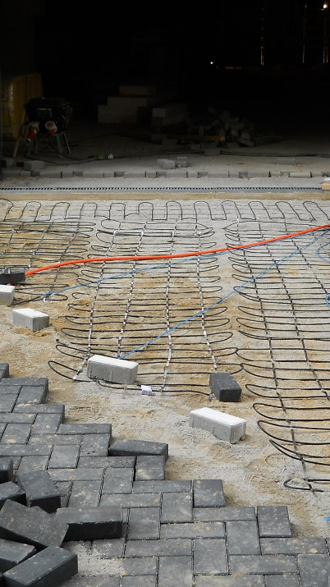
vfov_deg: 32.8
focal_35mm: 64
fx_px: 996
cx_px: 242
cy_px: 289
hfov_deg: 18.7
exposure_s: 1/125
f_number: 3.1
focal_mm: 6.72
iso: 80
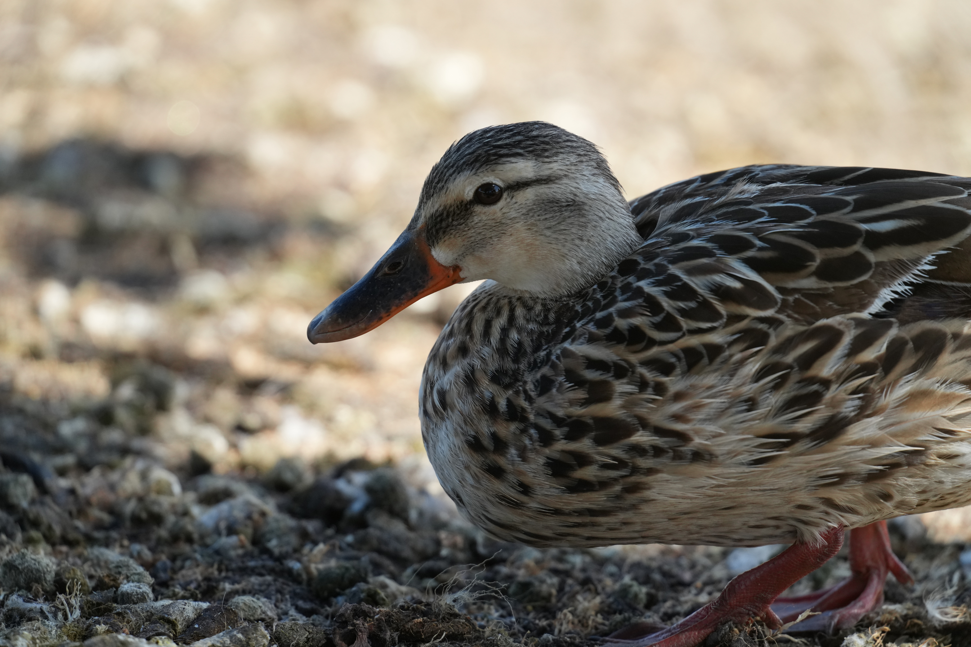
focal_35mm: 600
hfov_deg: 3.4
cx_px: 486
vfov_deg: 2.3
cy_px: 324
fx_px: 16182
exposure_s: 1/1250
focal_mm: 600
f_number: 5.6
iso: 1600
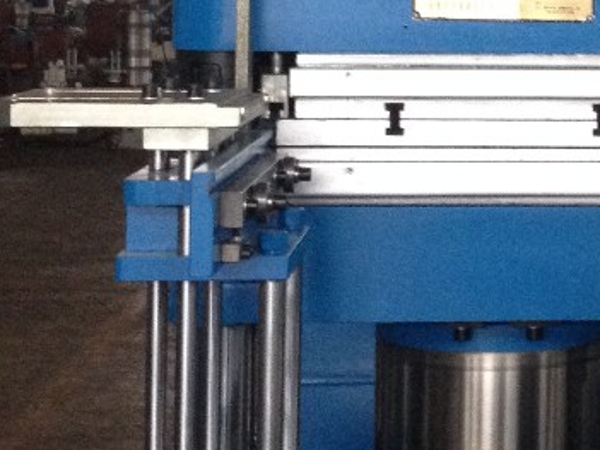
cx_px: 708
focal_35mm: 133
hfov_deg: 14.4
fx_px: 2305
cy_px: 44
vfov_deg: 11.1
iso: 320
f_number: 2.4
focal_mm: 4.28
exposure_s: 1/20
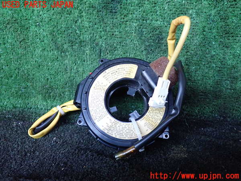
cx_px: 120
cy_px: 90
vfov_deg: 46.8
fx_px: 209
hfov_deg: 60.0
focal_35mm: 30
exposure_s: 1/30
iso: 640
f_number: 2.3
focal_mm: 5.4
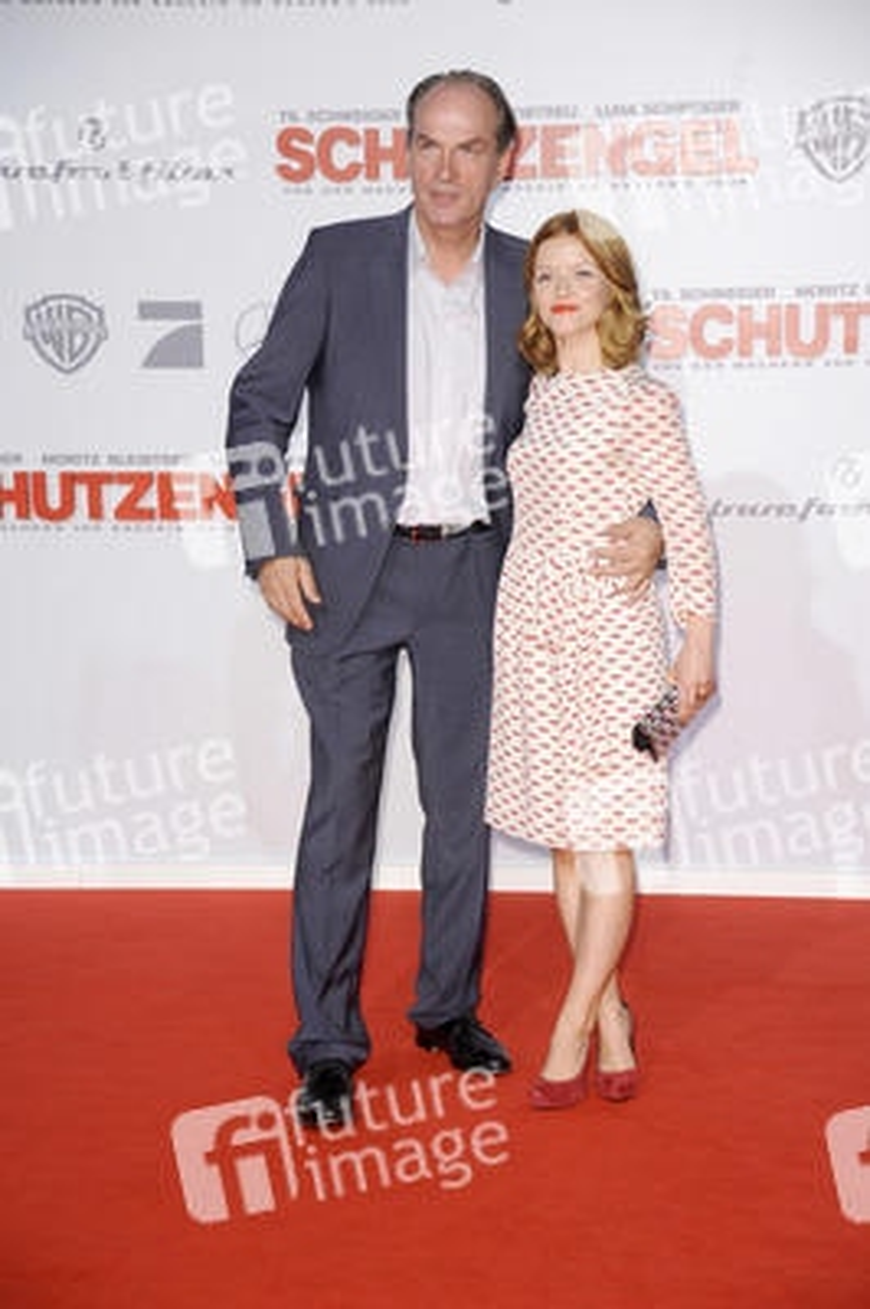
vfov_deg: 22.6
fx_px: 3268
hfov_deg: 15.2
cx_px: 435
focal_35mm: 90
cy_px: 654
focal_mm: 90
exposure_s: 1/160
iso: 1000
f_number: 5.6
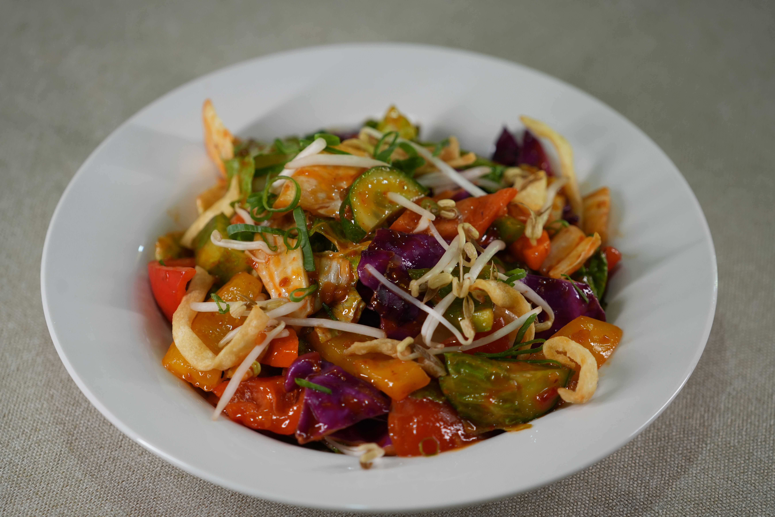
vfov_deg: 7.6
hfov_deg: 11.4
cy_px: 258
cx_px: 388
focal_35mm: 180
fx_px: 3875
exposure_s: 1/200
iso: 640
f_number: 4
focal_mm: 180
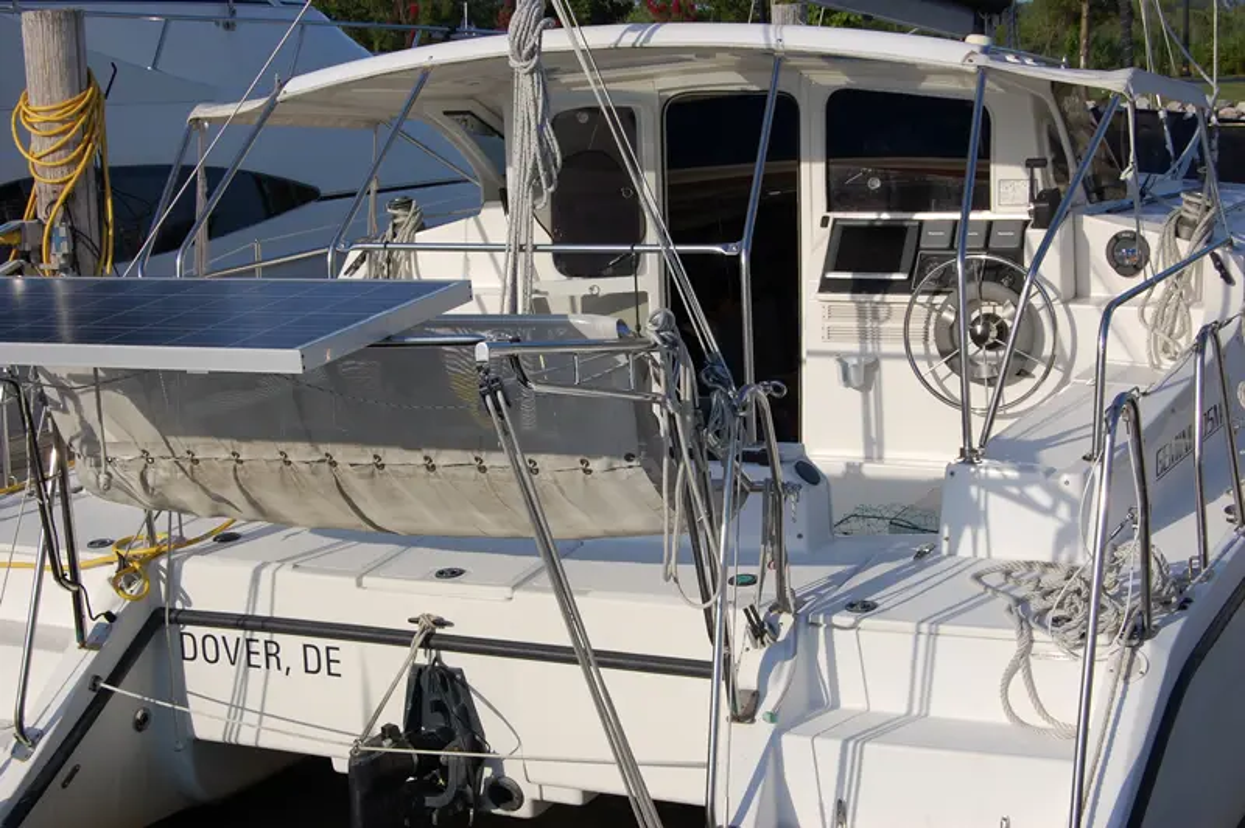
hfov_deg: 35.1
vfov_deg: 23.7
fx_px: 1970
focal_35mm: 57
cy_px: 414
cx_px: 622
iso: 200
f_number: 10
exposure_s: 1/400
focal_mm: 38
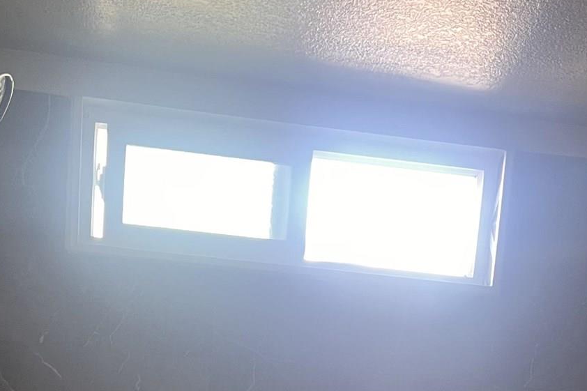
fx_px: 1206
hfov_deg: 27.3
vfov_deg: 16.6
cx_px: 328
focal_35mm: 74
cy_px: 608
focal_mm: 5.7
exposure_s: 1/60
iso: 125
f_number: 1.5
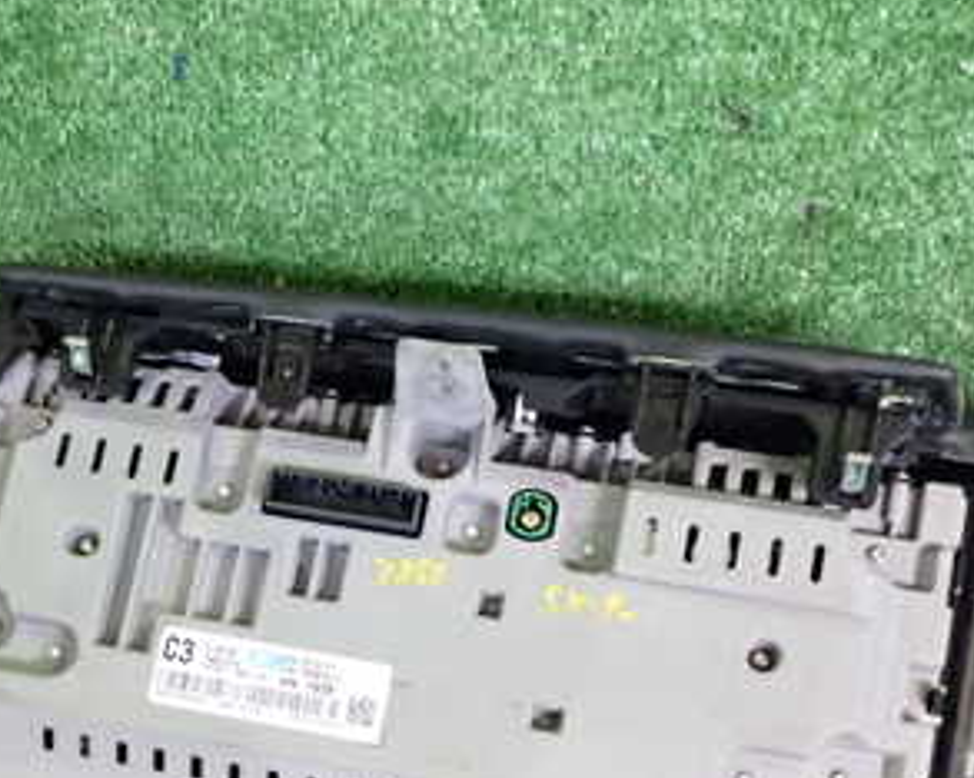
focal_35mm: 60
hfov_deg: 31.2
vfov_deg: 24.8
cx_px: 306
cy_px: 668
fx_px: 1728
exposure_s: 1/30
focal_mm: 5.4
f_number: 2.3
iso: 500
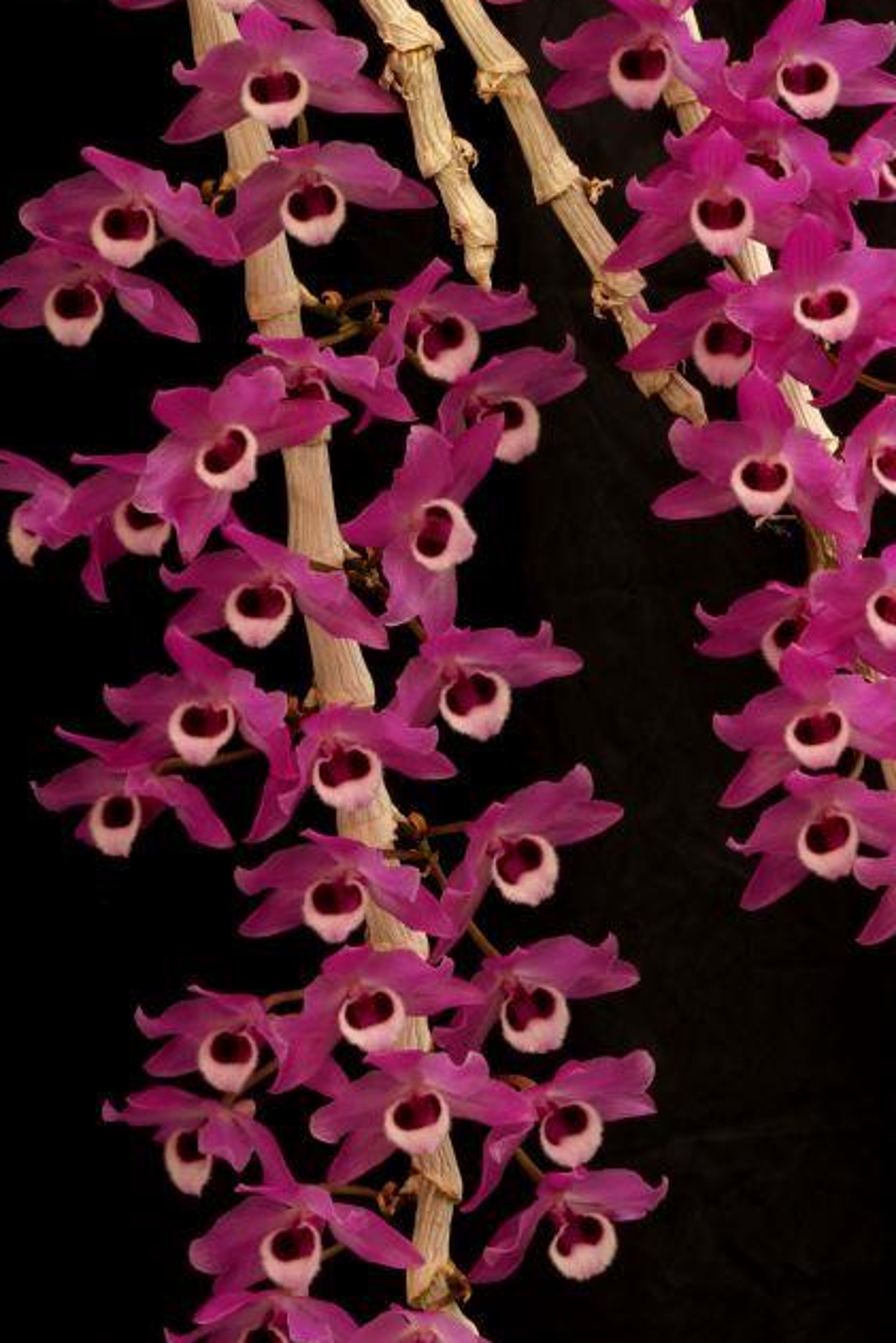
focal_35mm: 146
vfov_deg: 14.0
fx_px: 5447
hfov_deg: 9.4
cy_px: 479
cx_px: 616
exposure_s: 1/1.25
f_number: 22
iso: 200
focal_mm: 60
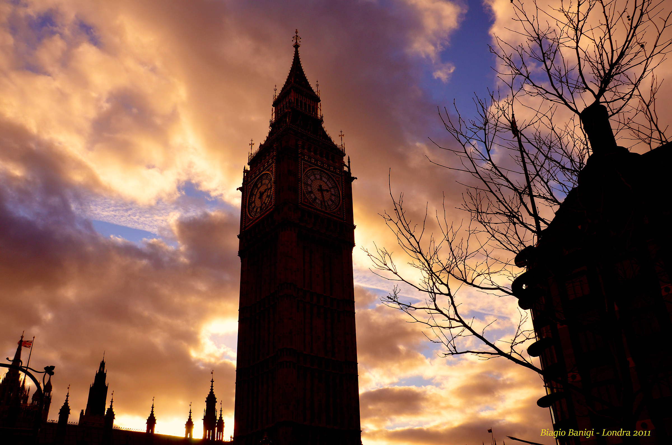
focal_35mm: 33
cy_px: 222
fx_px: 615
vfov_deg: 39.8
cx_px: 336
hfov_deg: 57.3
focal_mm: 22
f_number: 11
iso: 320
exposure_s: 1/500
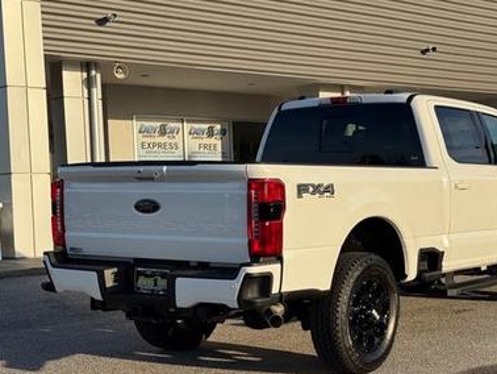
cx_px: 327
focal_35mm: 64
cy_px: 242
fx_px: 919
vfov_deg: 22.9
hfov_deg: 30.1
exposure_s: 1/4310
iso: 64
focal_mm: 6.76
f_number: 1.78
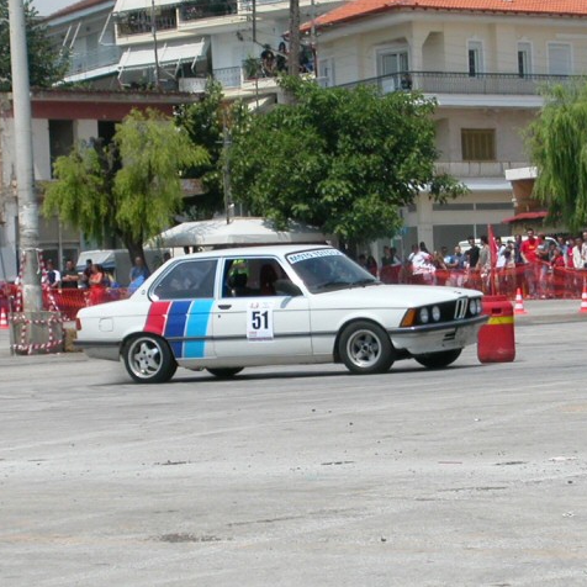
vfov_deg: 13.2
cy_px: 292
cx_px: 266
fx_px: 2532
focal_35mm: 132
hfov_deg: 13.2
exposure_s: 1/818
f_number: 4.8
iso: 100
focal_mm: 16.8
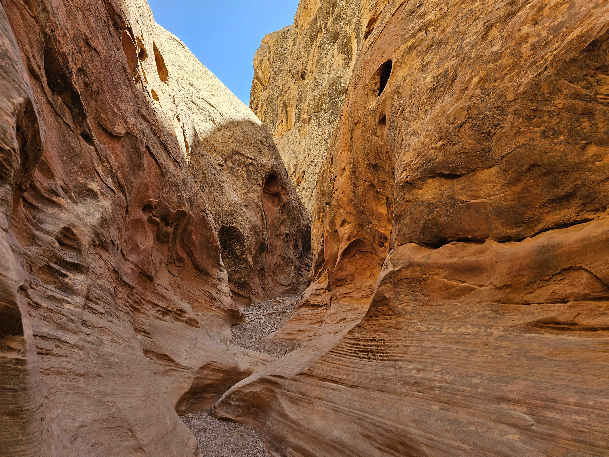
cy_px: 228
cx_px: 304
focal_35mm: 23
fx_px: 405
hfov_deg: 73.9
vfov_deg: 58.9
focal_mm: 6.3
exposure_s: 1/219
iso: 10
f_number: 1.7
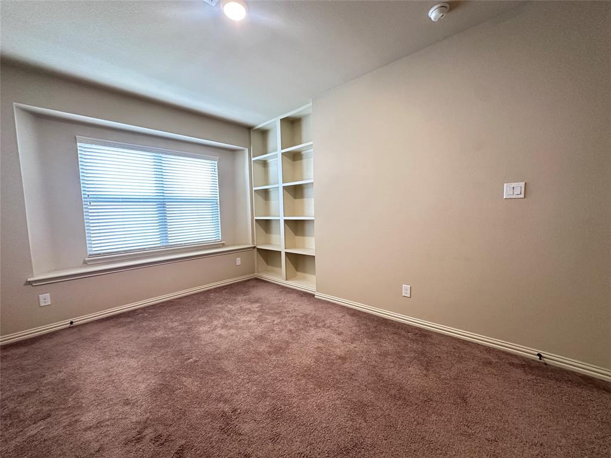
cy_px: 229
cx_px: 306
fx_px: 247
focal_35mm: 14
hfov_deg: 102.1
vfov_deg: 85.7
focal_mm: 2.22
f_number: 2.2
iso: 640
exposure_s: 1/60
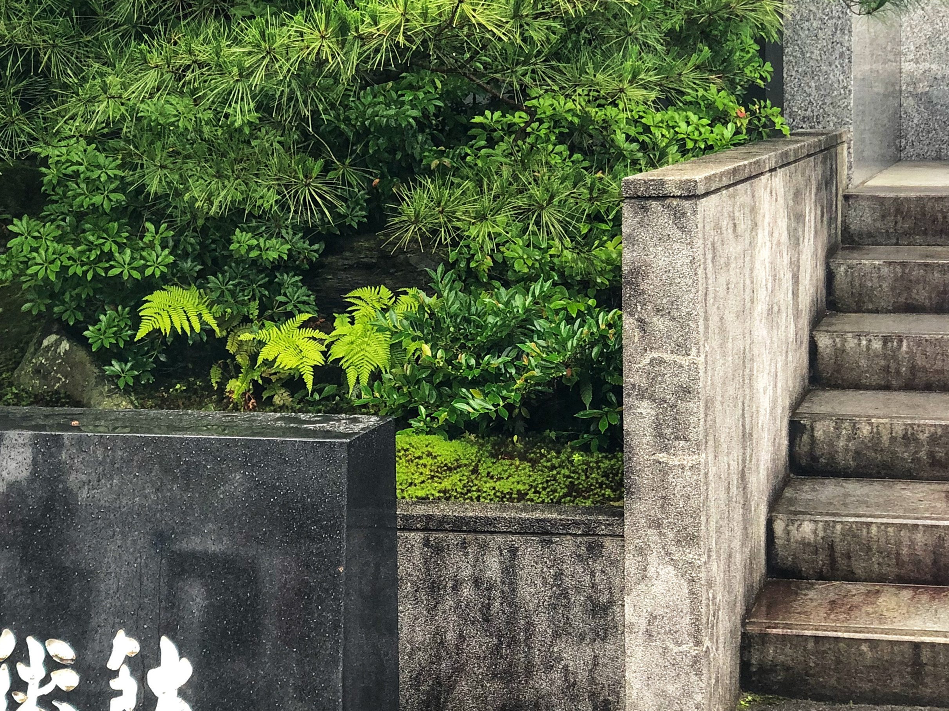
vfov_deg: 16.4
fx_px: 2467
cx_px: 471
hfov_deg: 21.8
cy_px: 235
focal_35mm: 90
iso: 40
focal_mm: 6
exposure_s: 1/60
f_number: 2.4
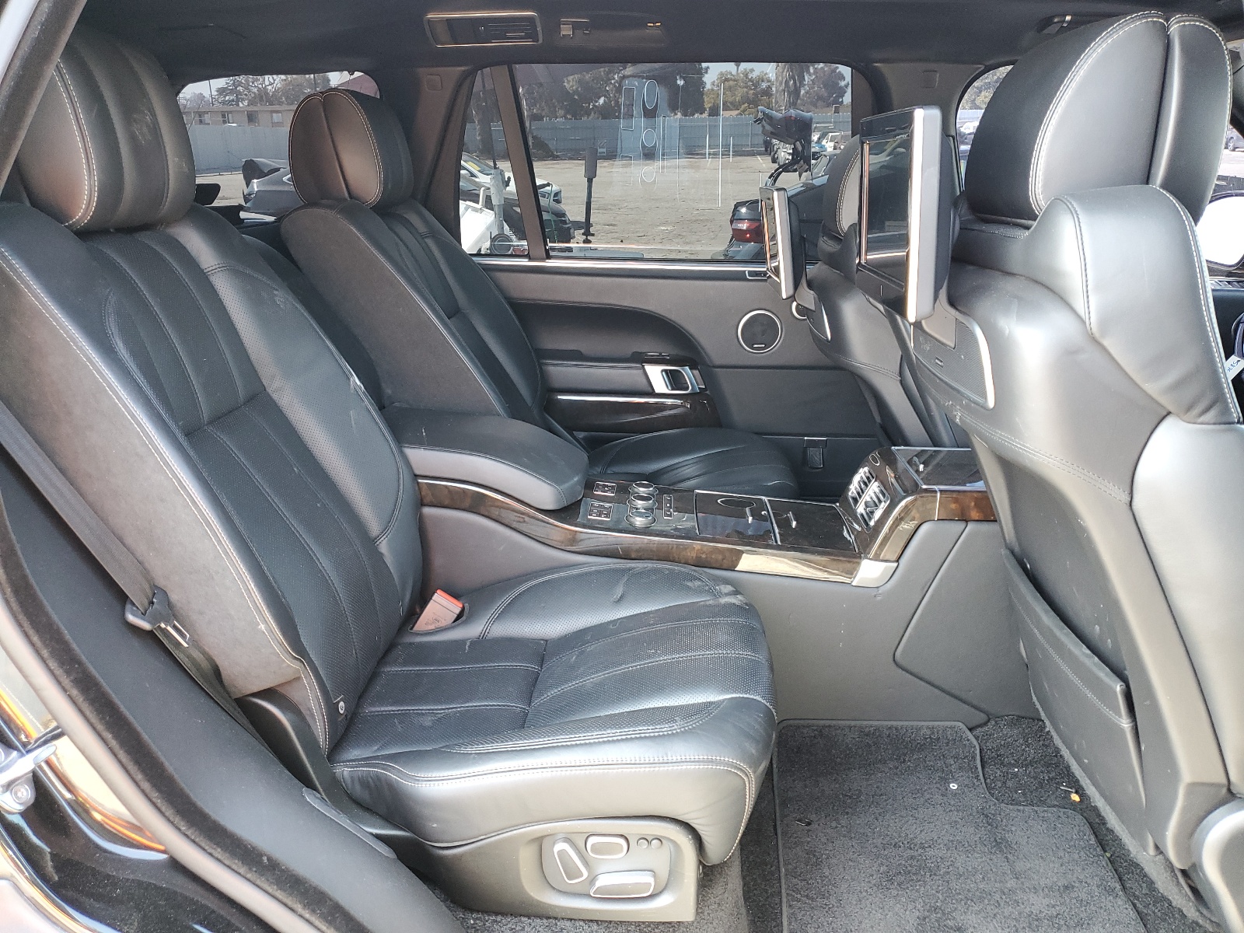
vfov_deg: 53.1
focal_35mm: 26
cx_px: 622
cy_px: 466
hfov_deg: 67.3
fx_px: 934
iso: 113
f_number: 1.5
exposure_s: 1/60.2
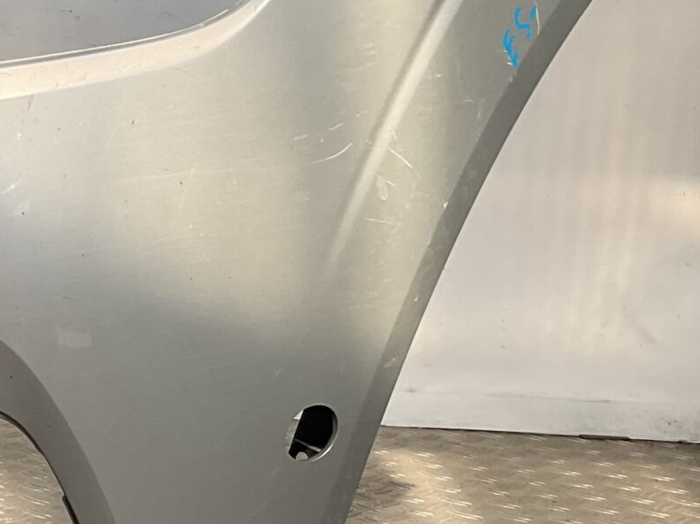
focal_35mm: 94
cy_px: 232
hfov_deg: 18.1
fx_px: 1900
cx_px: -406
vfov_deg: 15.7
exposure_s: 1/351
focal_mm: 3
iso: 16
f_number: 1.8
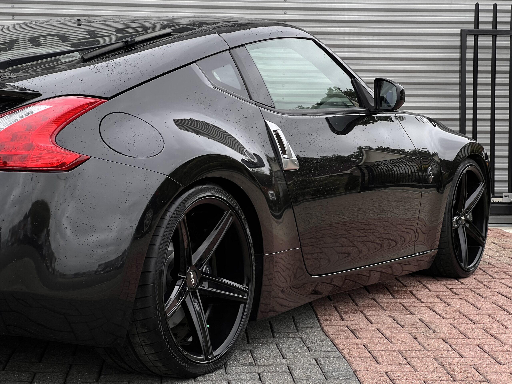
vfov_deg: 19.1
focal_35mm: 77
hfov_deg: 25.3
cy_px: 192
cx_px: 256
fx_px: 1139
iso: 40
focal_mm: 9
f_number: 2.8
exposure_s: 1/99
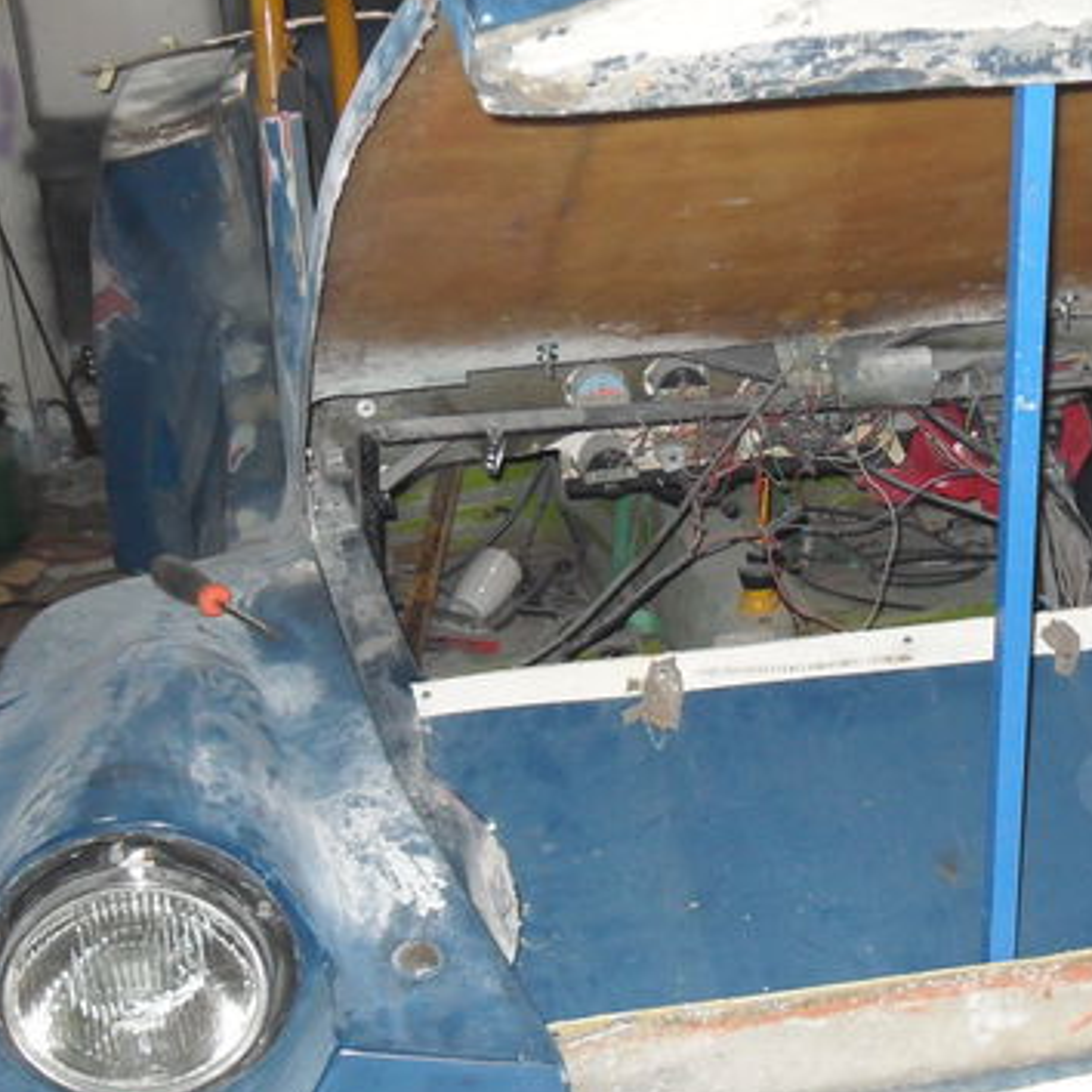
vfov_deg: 30.5
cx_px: 907
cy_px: 642
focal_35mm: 56
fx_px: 1999
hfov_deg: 29.7
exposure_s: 1/45
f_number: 2.8
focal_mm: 6.2
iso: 200
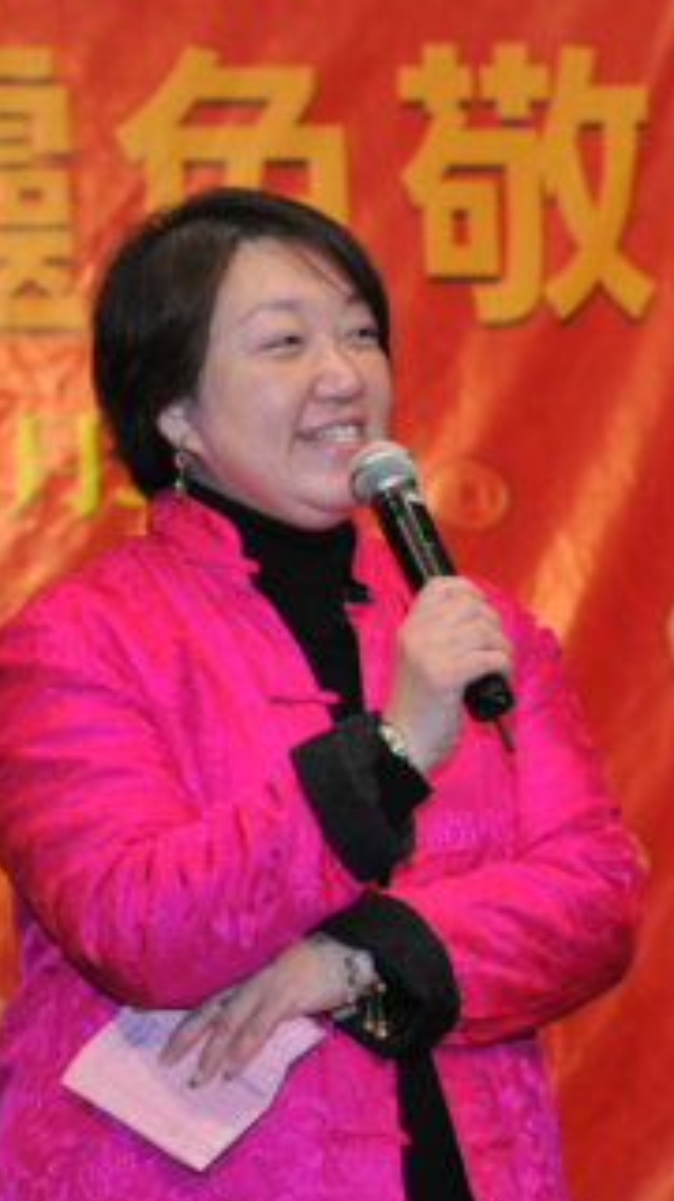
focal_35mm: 196
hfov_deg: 6.2
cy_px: 593
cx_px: 599
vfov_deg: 11.0
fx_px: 6242
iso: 800
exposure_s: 1/60
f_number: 6.3
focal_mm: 120
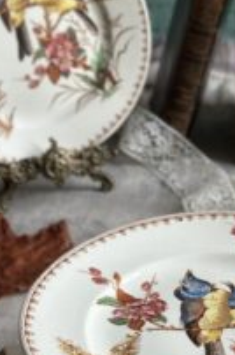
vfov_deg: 20.6
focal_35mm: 99
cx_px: 210
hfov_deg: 13.7
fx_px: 973
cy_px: 227
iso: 80
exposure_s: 1/121
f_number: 1.78
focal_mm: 6.86
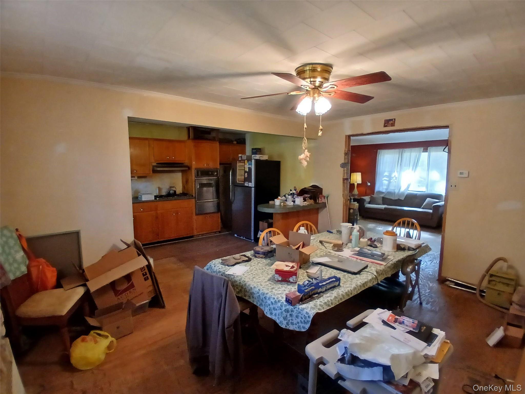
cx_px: 262
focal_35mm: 17
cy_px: 197
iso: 200
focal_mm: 1.4
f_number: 2.2
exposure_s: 1/30
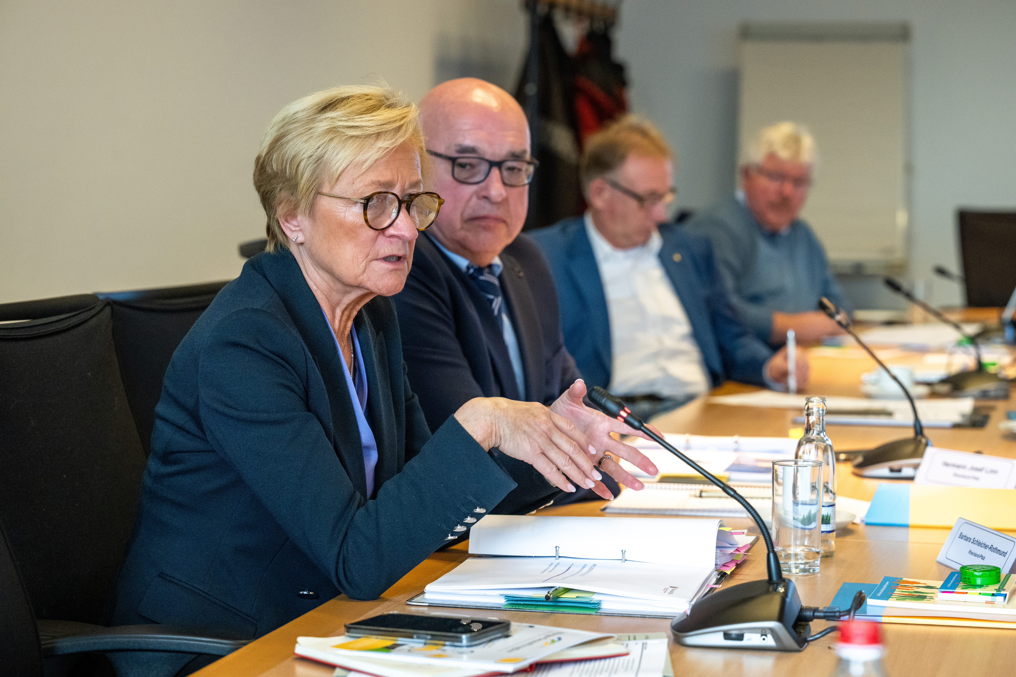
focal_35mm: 87
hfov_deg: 23.4
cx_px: 508
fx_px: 2455
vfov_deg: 15.7
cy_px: 338
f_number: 4.5
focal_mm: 87
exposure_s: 1/320
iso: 3200
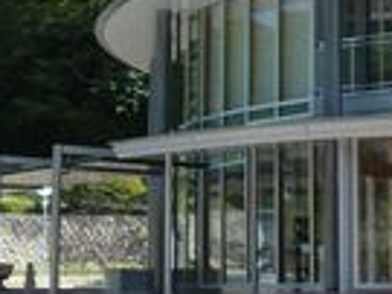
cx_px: 505
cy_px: 119
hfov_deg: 17.7
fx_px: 1177
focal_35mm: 104
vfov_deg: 14.2
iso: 64
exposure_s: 1/400
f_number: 3.1
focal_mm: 6.3
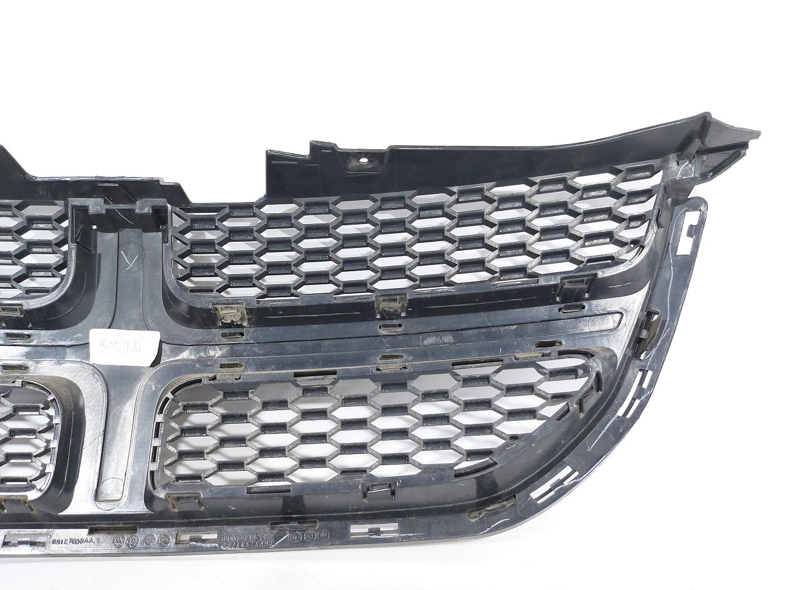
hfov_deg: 71.6
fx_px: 546
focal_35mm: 24
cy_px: 295
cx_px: 394
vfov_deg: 56.8
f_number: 1.8
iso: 160
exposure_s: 1/50
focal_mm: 5.23
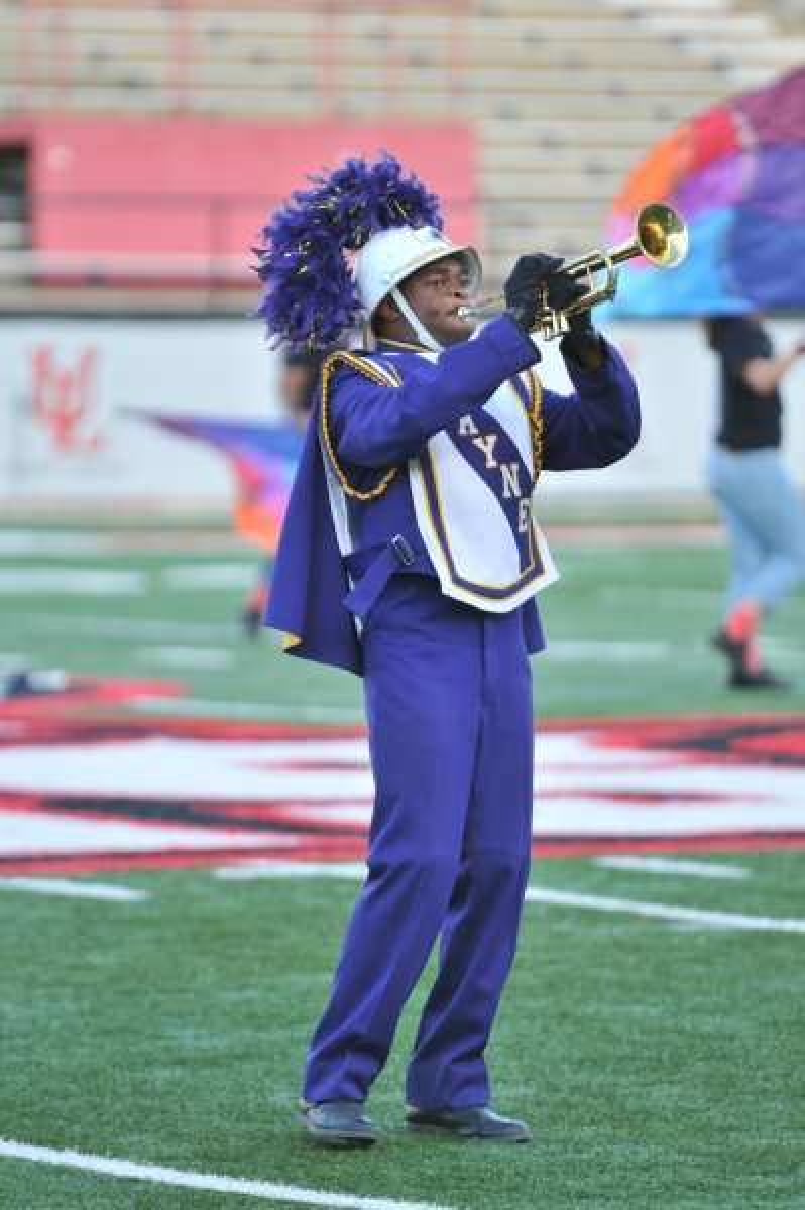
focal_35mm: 300
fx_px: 10079
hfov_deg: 4.6
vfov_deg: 6.9
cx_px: 402
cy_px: 605
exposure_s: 1/400
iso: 200
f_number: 2.8
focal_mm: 200
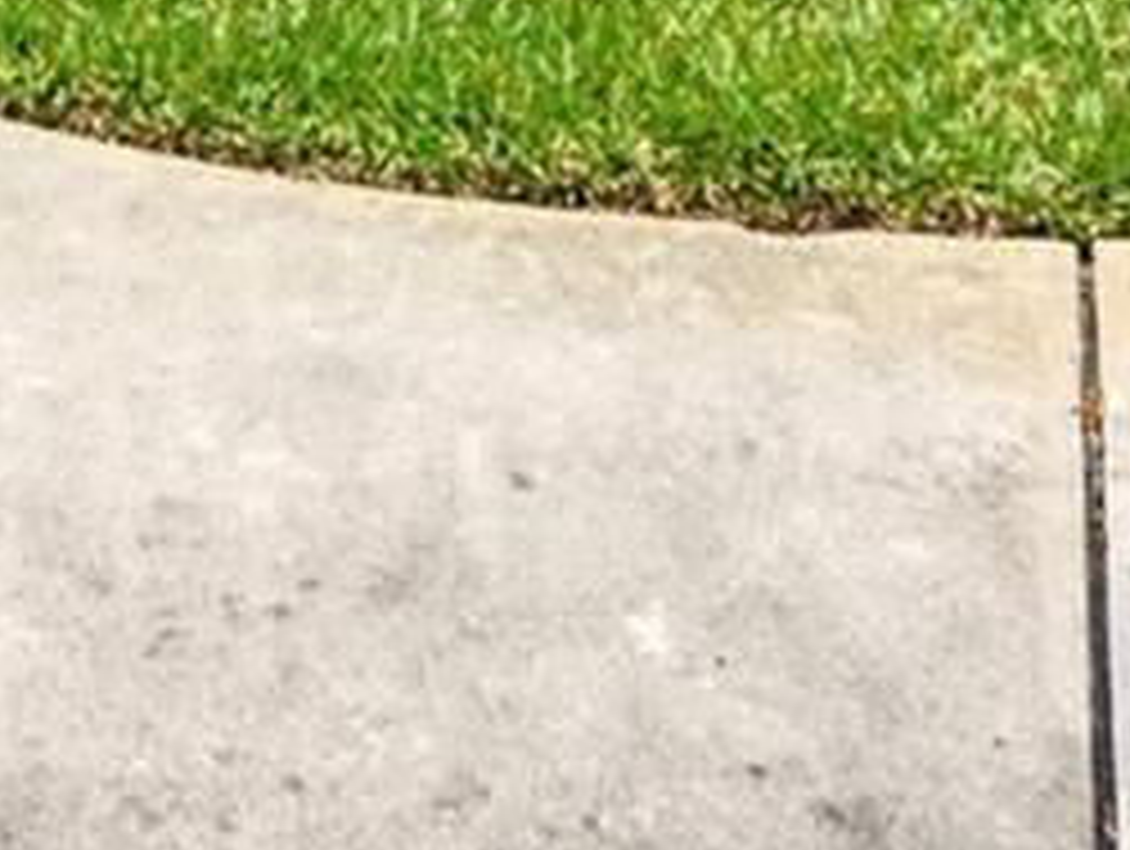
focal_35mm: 104
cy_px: -1230
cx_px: 59
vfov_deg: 11.6
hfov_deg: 18.5
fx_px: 3400
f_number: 7.1
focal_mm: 17
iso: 160
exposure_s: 1/200
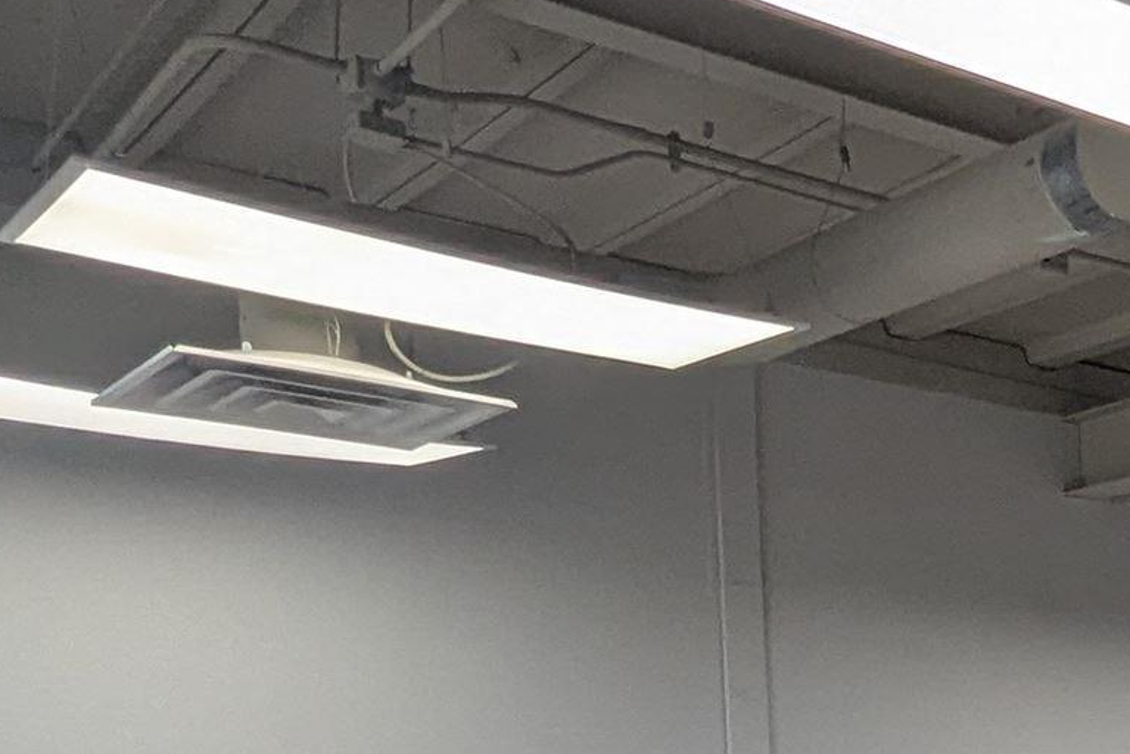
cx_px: 1504
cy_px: 991
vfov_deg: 22.4
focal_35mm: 54
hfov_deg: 29.1
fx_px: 1696
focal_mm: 1.95
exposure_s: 1/120
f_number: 2.2
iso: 41
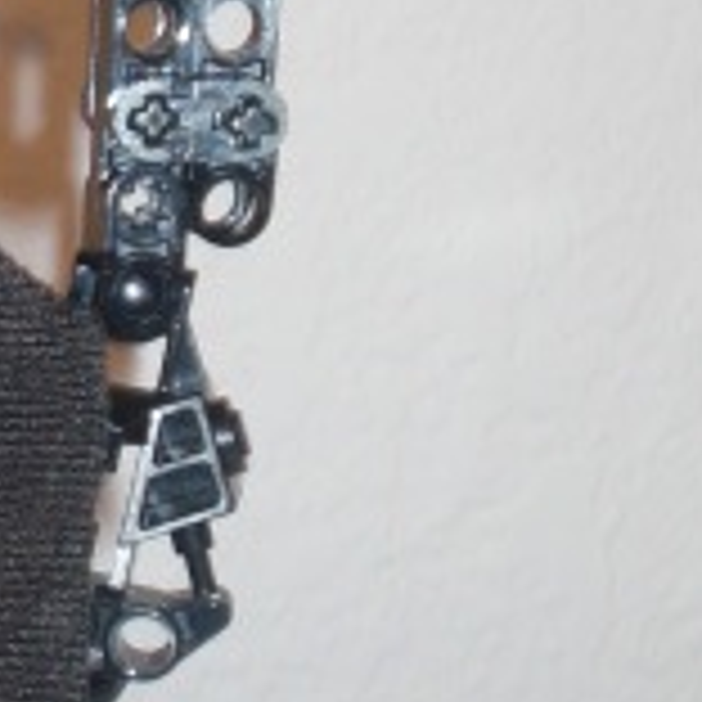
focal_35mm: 228
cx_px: -243
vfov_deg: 7.7
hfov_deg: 7.6
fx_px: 5231
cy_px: 513
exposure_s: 1/60
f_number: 4
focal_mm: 10.4
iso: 100
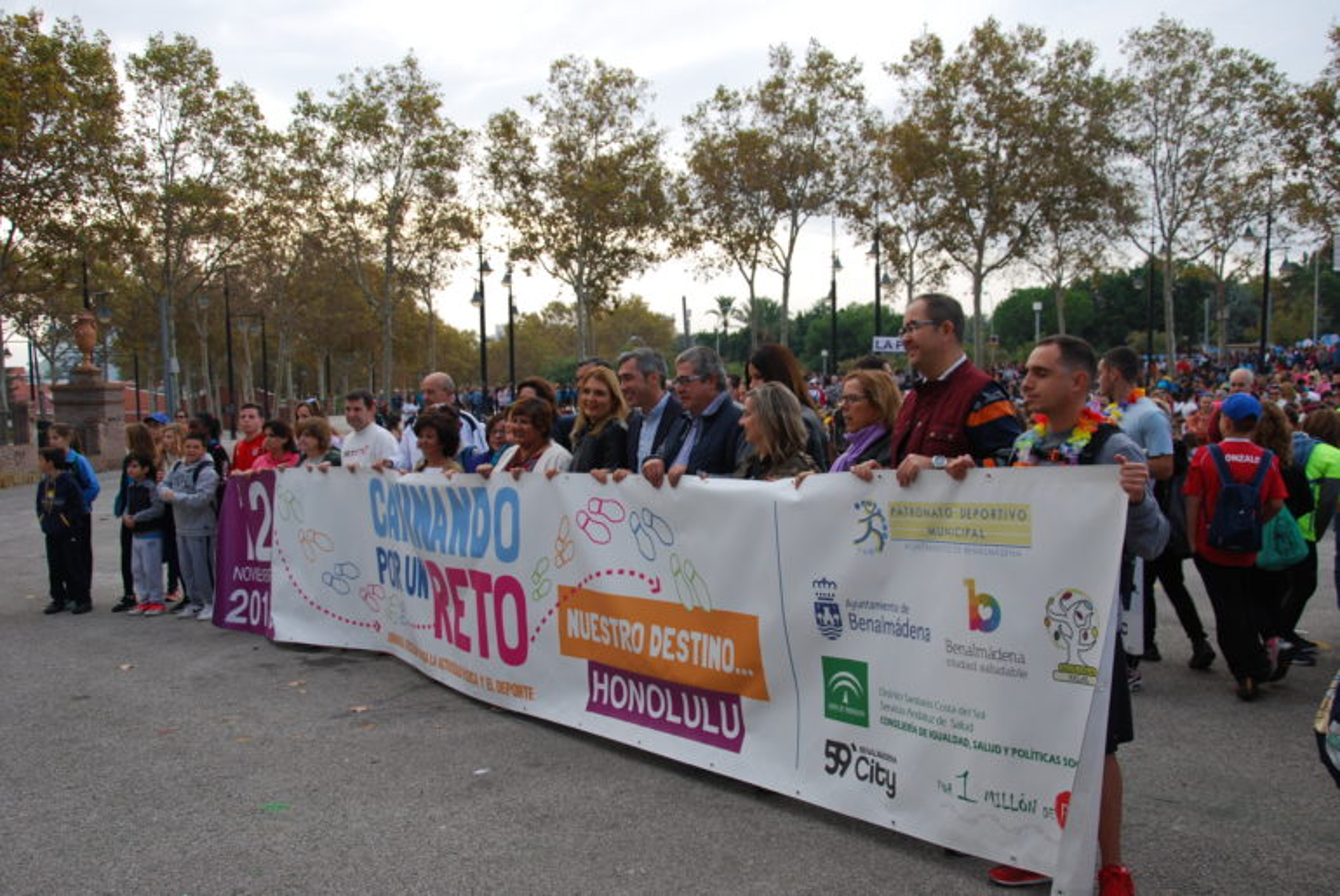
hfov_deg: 57.2
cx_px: 670
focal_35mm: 33
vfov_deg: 40.1
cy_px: 448
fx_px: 1229
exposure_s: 1/125
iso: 100
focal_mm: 22
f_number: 5.6
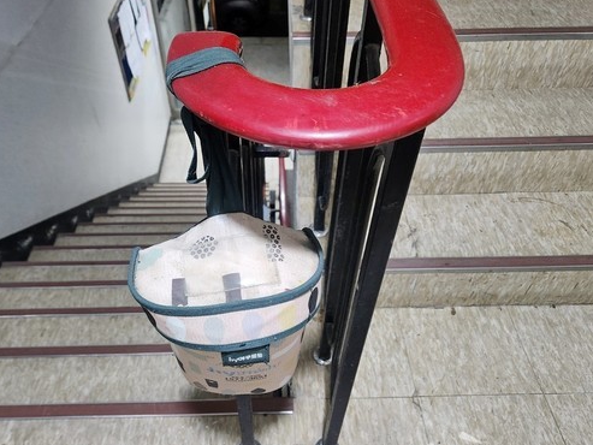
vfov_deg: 49.5
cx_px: 277
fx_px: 480
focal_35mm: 28
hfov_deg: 63.4
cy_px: 262
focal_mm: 5.4
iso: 640
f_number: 1.8
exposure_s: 1/60
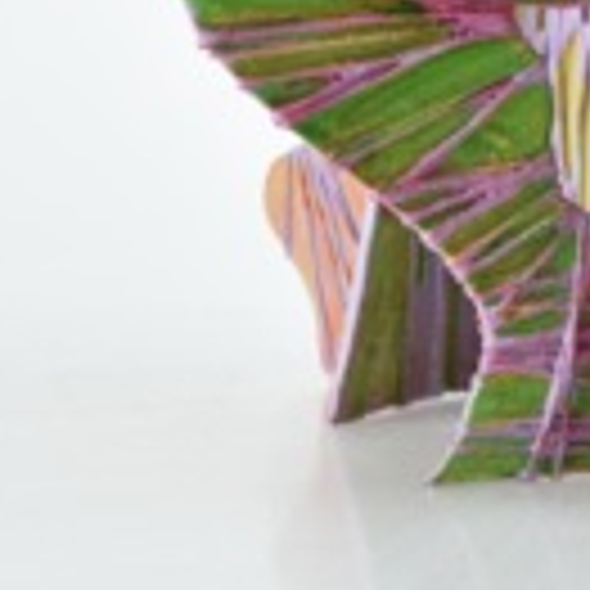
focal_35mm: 286
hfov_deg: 6.1
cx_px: 797
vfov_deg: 6.1
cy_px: -286
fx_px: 5515
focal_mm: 46
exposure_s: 1/125
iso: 800
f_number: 5.6
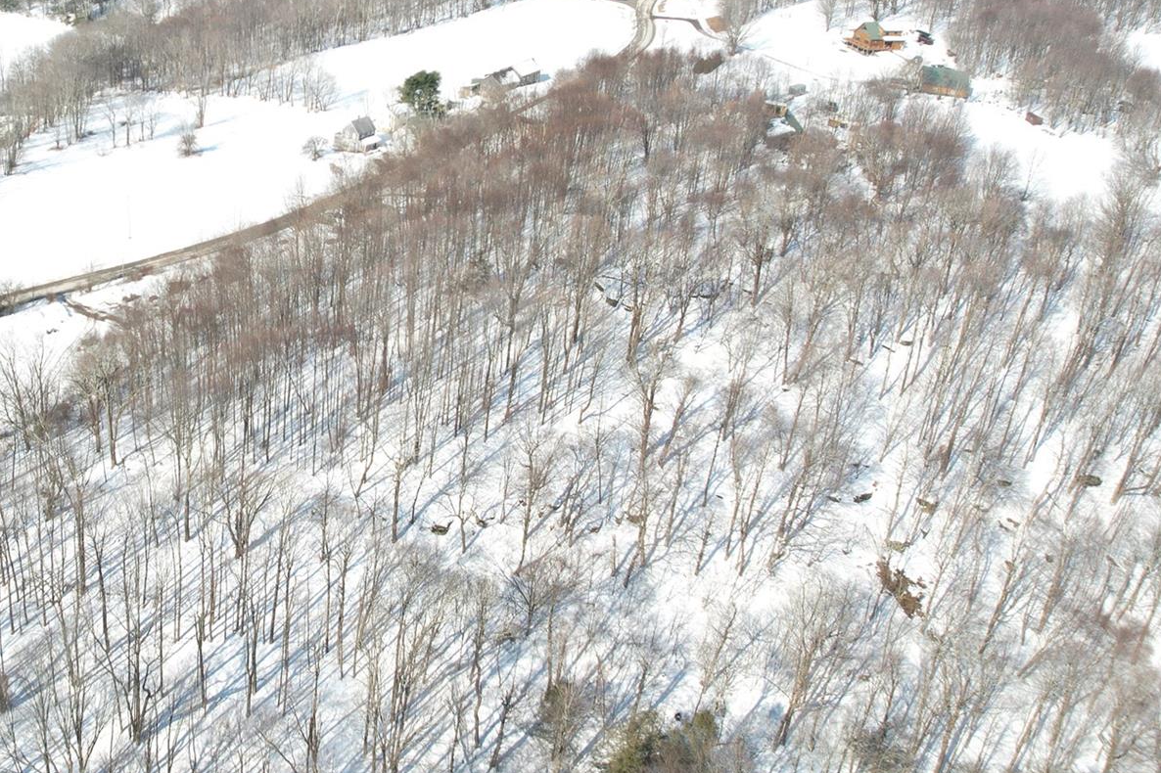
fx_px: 1225
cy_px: 216
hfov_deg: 48.4
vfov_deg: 34.5
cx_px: 265
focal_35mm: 38
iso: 100
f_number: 2.8
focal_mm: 8.38
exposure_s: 1/1250
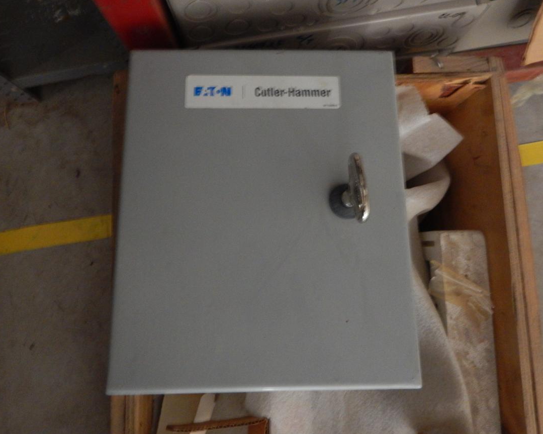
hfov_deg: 70.3
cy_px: 208
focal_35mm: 24
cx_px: 274
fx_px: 386
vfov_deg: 58.7
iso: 560
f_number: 3
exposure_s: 1/15
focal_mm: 4
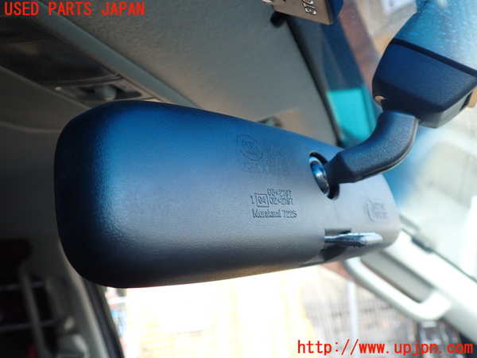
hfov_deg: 60.0
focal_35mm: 30
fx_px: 413
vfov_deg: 46.8
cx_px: 238
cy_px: 179
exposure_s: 1/60
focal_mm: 5.4
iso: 160
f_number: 2.3
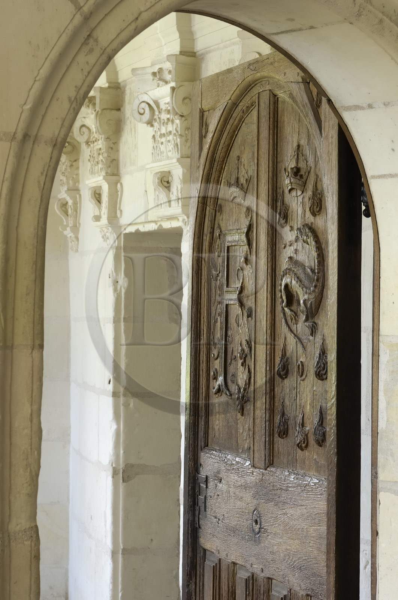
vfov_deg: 19.5
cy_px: 300
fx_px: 1746
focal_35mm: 105
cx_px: 199
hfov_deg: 13.0
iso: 100
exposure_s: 1
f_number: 11
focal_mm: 70
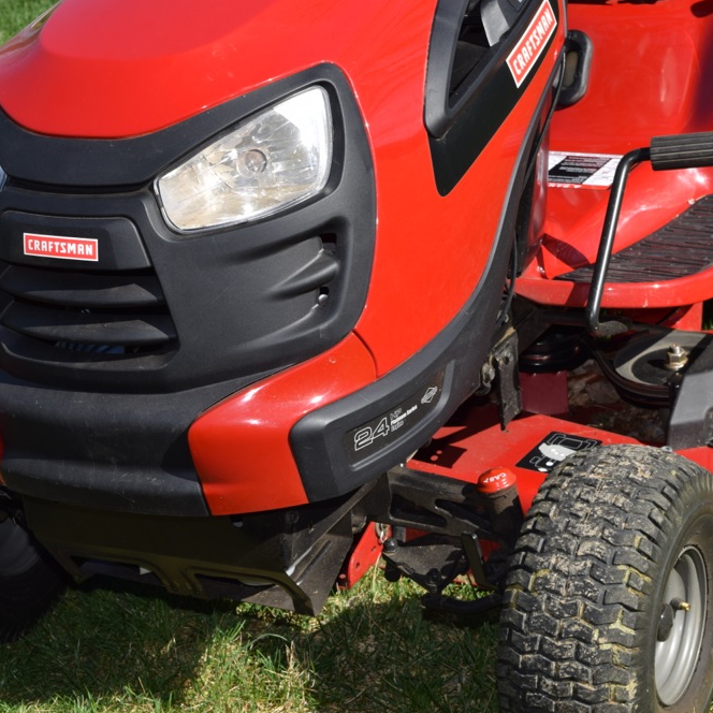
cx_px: 352
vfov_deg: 16.5
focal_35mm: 106
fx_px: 2462
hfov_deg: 16.5
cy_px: 357
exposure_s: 1/200
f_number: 10
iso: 100
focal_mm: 55
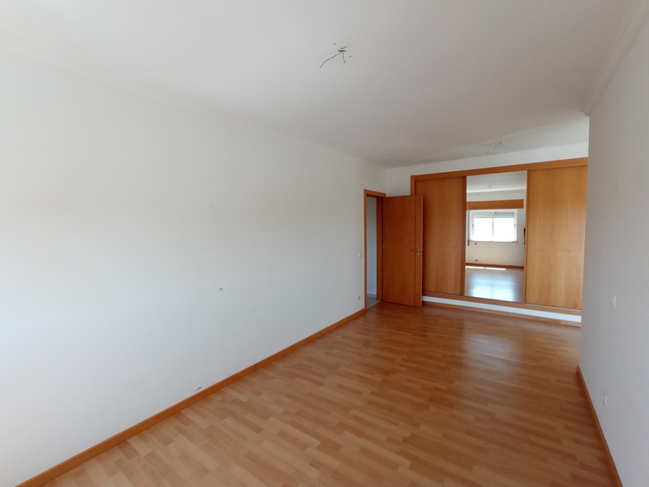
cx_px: 324
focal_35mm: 15
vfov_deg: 81.7
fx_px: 281
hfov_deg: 98.2
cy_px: 244
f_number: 2.2
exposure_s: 1/100
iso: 150
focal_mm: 1.65
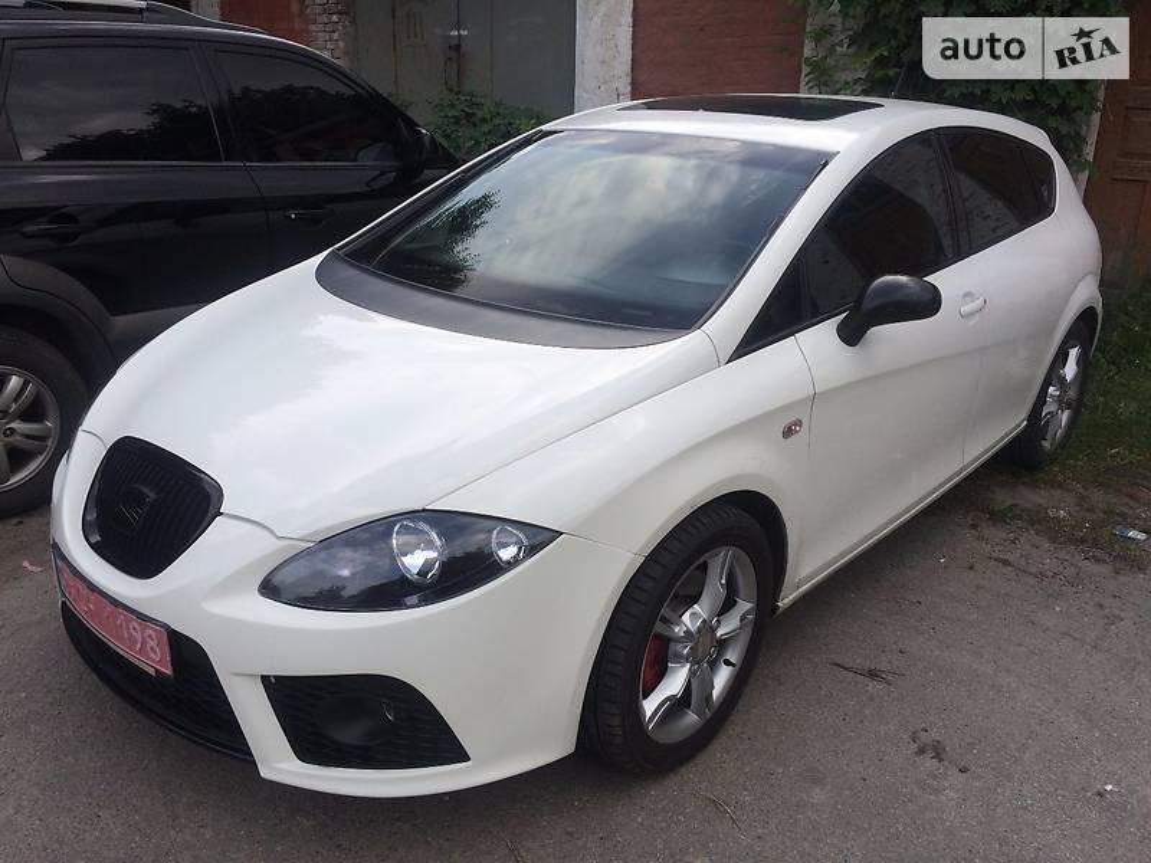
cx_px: 576
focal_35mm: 29
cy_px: 432
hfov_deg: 61.7
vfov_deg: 48.2
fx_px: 964
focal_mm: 4.2
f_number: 2.2
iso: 32
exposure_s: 1/892
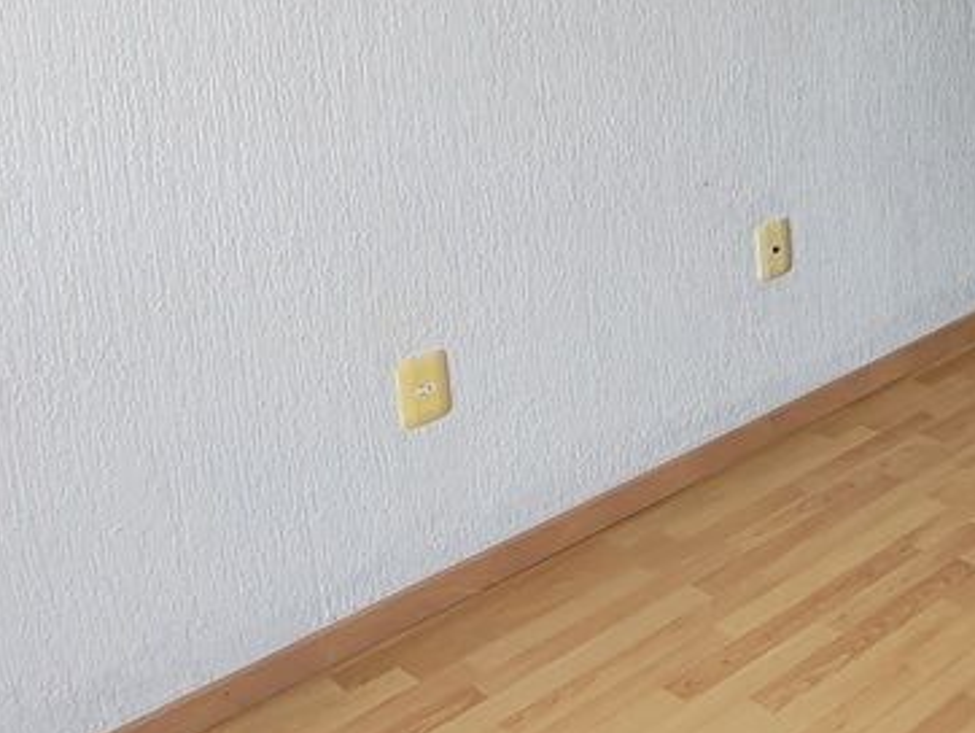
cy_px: -67
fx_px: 1494
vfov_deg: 25.6
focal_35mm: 53
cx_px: 1177
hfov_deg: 30.5
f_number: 2.2
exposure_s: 1/150
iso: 50
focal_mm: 1.96
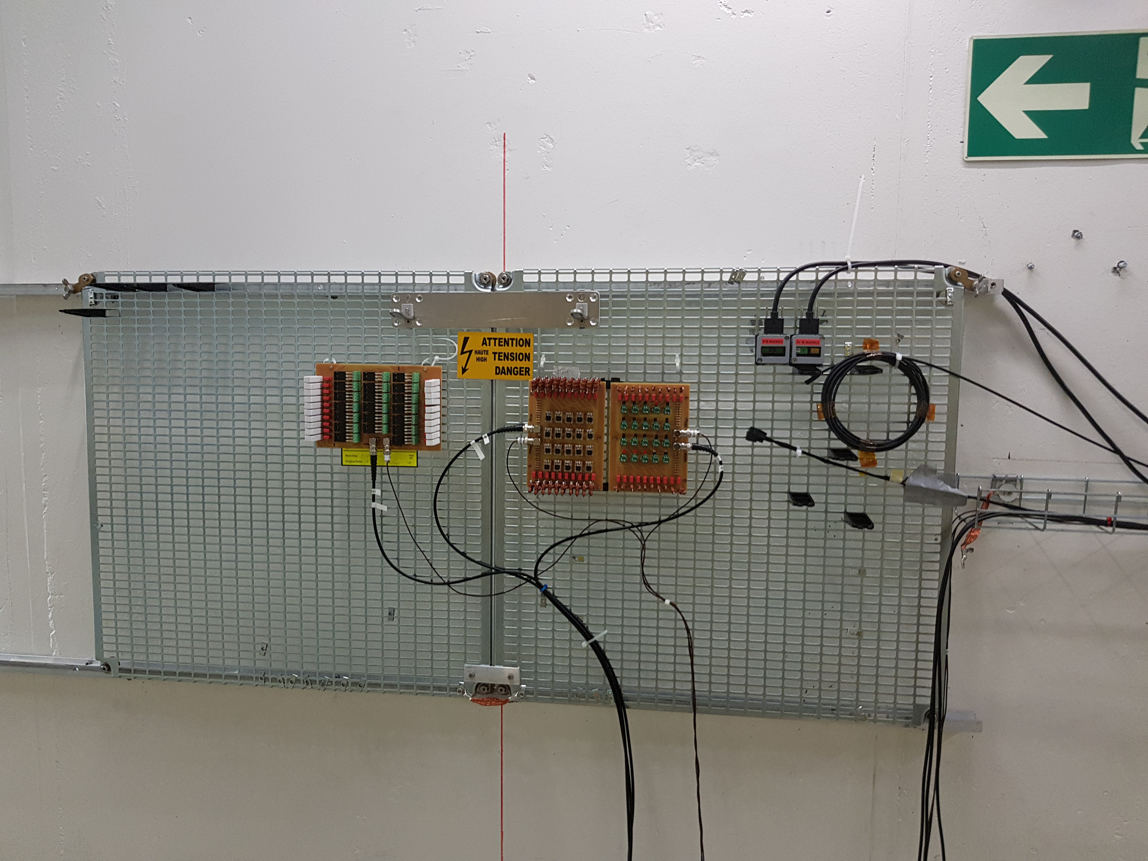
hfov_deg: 67.3
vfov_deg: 53.1
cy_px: 430
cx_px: 574
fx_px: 862
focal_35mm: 26
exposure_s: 1/33
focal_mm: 4.2
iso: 160
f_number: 1.7
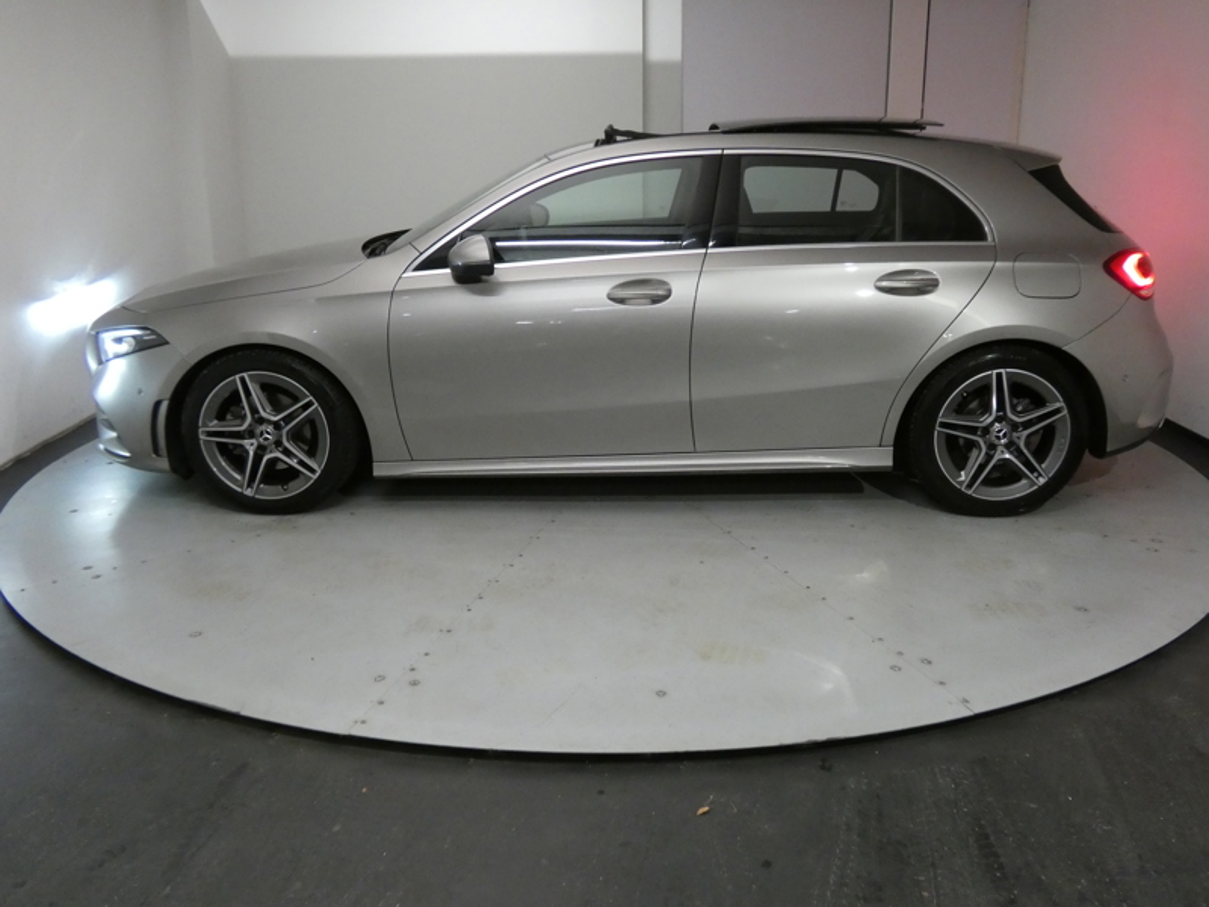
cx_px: 604
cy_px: 454
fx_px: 1083
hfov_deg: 58.4
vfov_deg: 45.4
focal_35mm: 31
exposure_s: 1/80
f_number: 3.3
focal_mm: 5.5
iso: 800
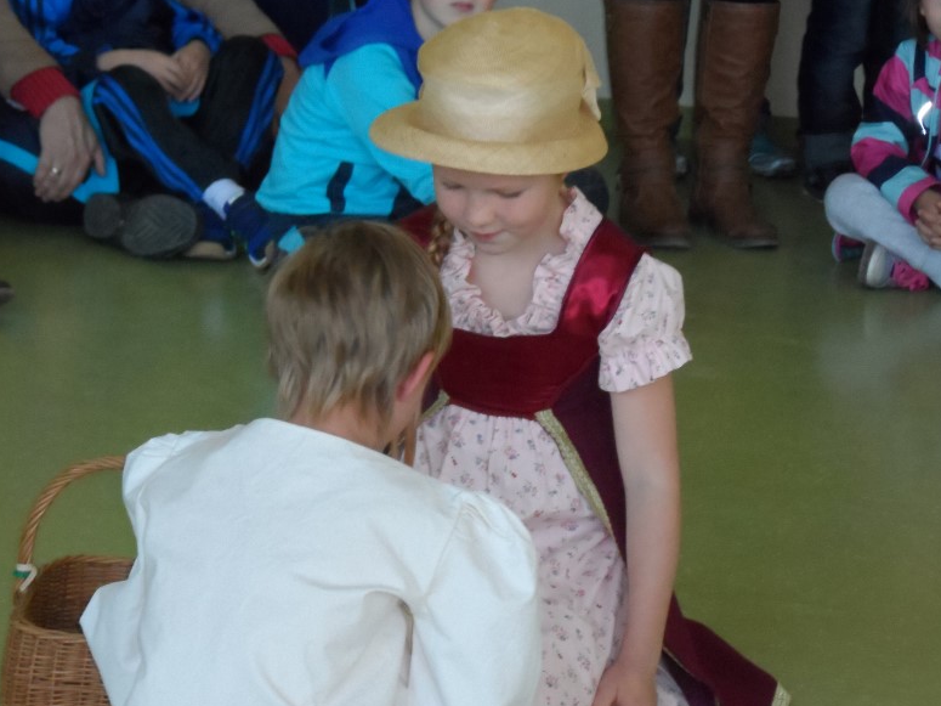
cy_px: 459
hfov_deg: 11.2
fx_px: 4811
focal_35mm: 177
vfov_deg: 8.4
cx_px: 365
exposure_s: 1/60
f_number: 5.2
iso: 640
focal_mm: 24.6
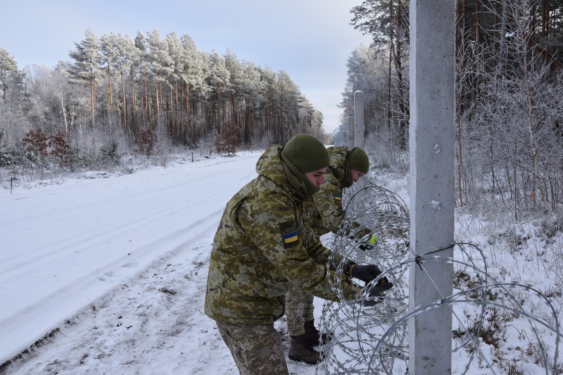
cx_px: 282
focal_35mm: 33
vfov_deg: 40.0
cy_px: 188
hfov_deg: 57.2
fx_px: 516
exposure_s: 1/250
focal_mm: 22
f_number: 8
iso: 200
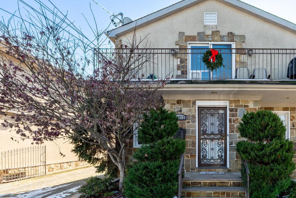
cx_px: 211
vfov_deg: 59.0
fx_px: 173
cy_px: 79
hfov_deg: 76.9
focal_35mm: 21
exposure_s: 1/6400
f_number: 8
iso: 800
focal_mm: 14
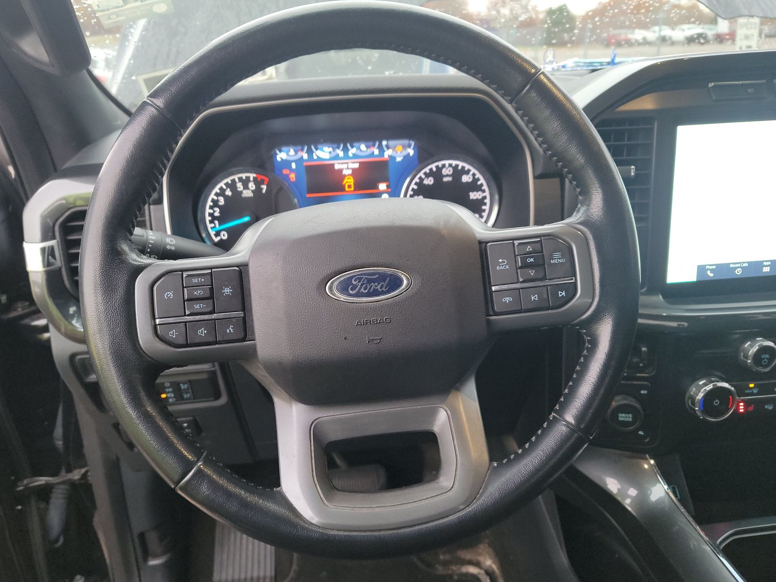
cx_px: 374
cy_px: 285
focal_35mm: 25
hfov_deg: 69.4
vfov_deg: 54.9
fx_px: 560
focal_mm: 6.7
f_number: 1.8
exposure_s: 1/59
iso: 576
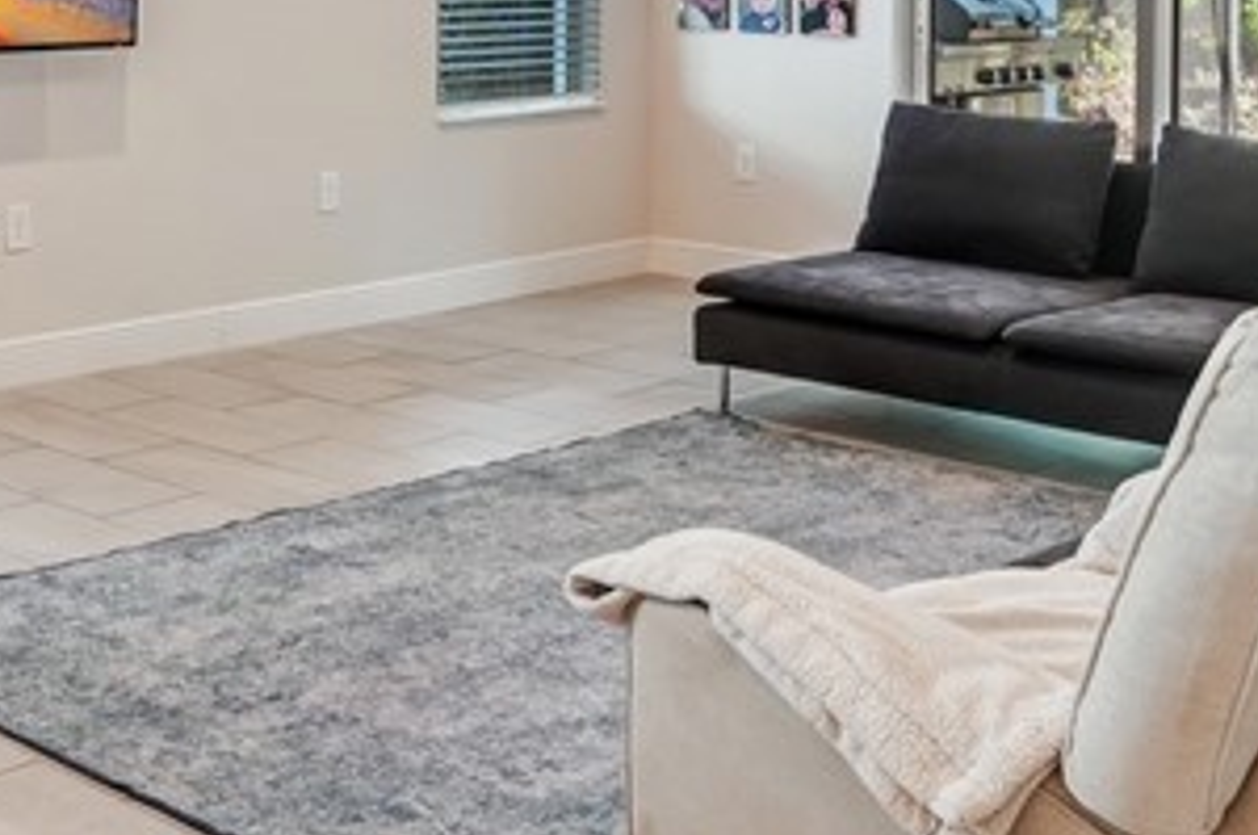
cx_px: 239
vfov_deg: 22.2
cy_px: -57
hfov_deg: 33.5
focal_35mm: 58
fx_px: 2024
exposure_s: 1/8
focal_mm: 16
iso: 200
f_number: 9
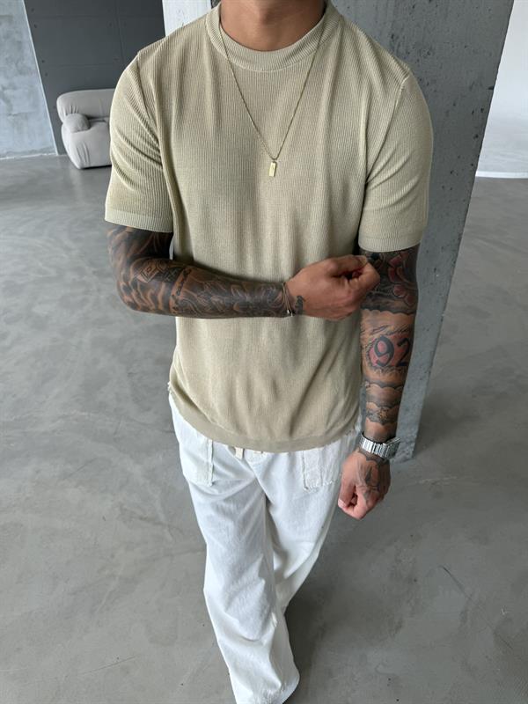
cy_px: 352
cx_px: 264
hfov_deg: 56.8
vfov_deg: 71.6
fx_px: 488
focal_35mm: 24
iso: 64
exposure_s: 1/154
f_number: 1.78
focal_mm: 6.76
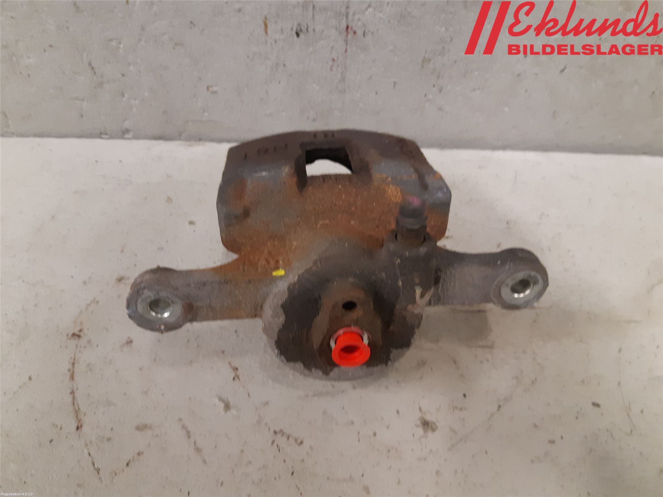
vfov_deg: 53.1
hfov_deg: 67.3
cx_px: 332
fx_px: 498
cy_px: 248
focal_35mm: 26
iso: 250
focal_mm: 3.93
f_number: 1.7
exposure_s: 1/50
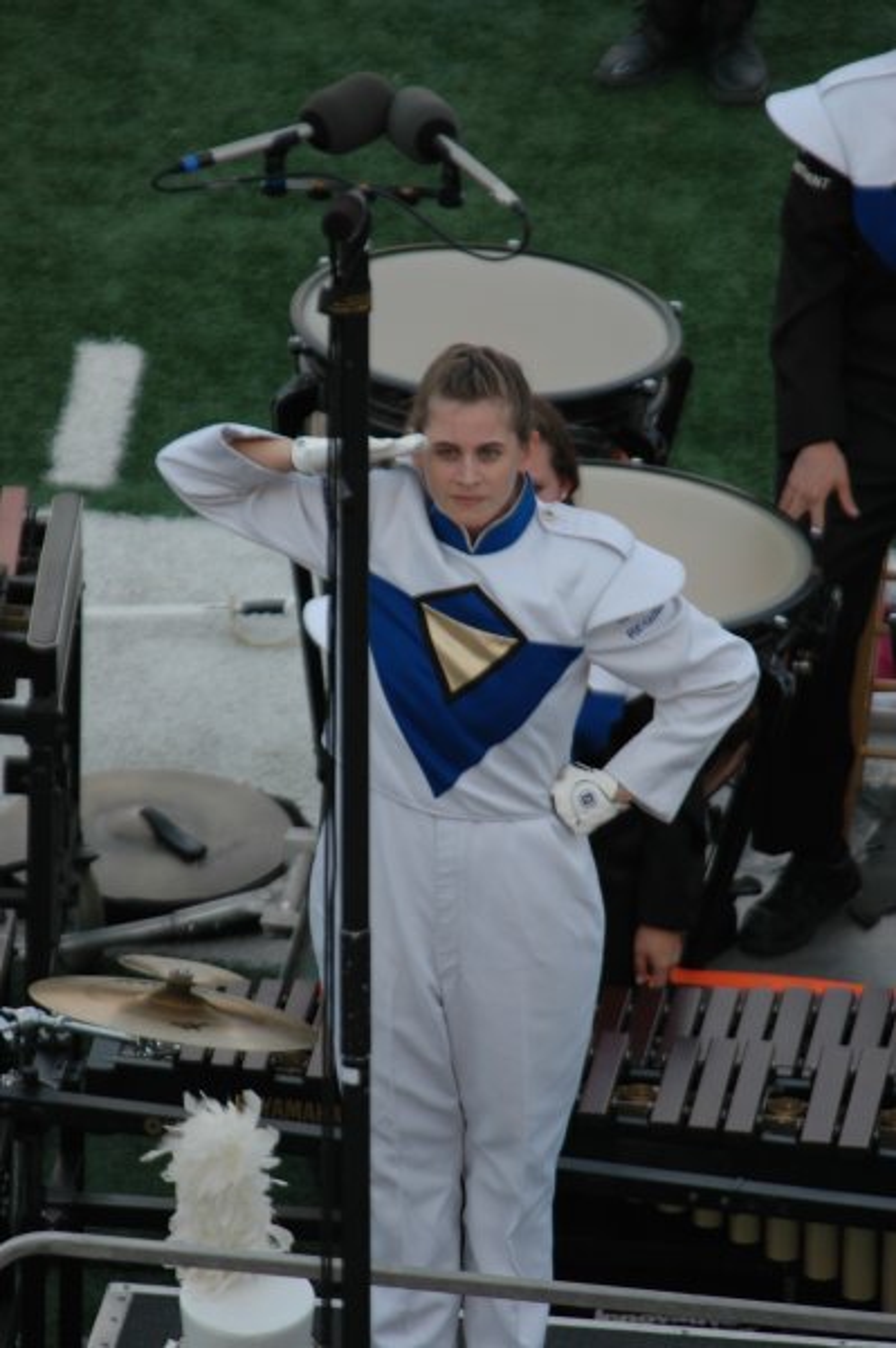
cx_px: 448
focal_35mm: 600
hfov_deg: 2.3
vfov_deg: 3.4
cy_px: 674
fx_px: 22437
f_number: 5.6
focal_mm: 400
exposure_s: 1/320
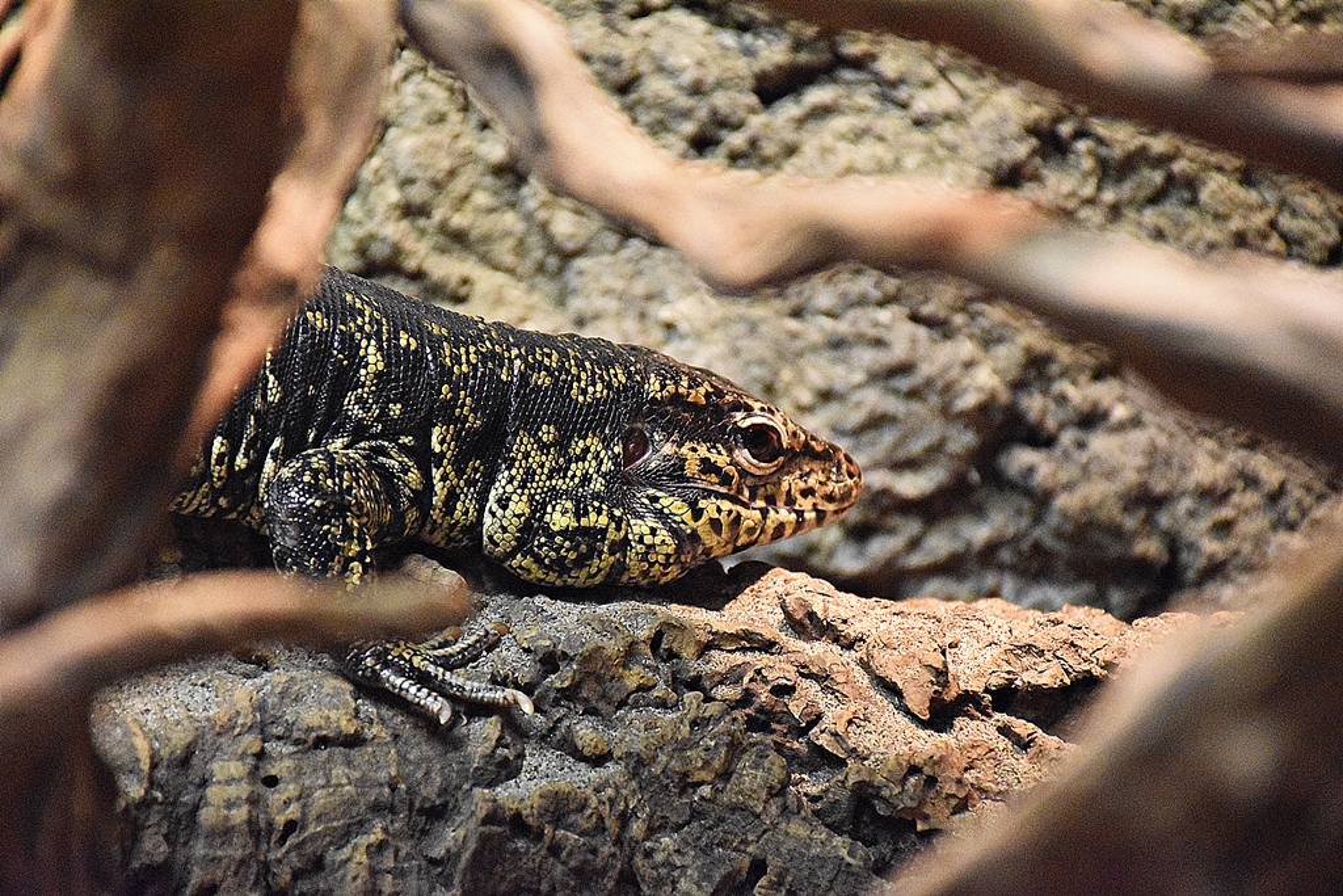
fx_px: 7835
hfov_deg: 9.8
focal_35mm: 210
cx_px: 672
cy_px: 448
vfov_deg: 6.5
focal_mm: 140
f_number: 5.6
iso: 12800
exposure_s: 1/250
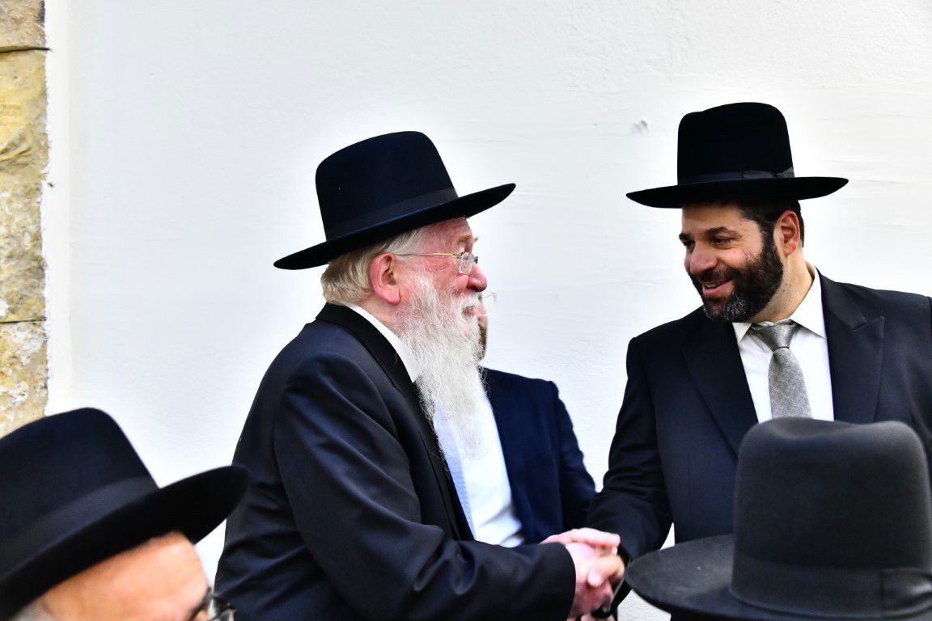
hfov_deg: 41.1
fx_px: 1243
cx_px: 466
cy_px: 310
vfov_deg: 28.1
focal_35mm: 48
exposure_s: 1/125
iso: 4000
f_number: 5.6
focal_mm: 48
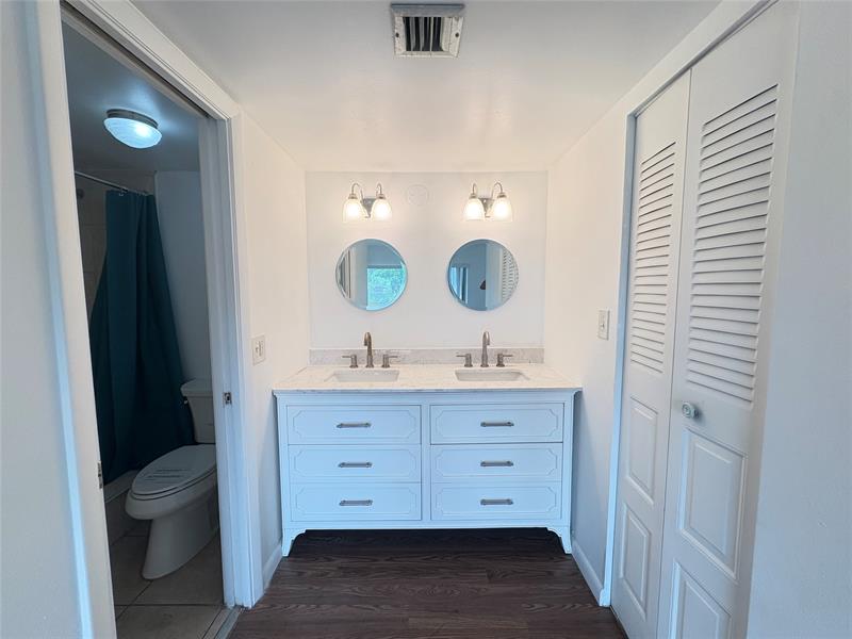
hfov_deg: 102.1
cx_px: 426
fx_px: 345
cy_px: 320
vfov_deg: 85.7
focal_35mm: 14
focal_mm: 2.22
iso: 200
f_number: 2.2
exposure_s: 1/120
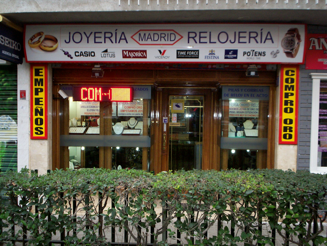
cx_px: 164
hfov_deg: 51.4
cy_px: 123
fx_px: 340
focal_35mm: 36
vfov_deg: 39.7
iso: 140
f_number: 4.5
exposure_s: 1/64
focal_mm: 5.9
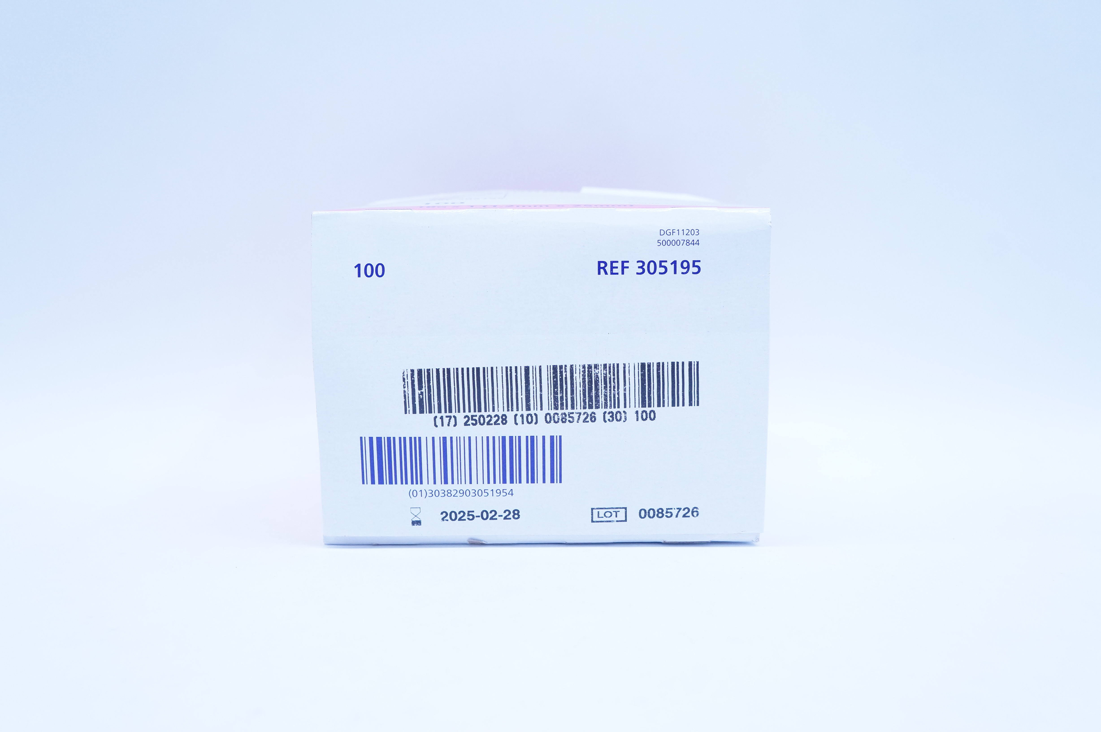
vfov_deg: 36.8
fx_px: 1100
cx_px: 550
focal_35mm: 36
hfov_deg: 53.2
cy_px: 366
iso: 800
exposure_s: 1/125
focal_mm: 24
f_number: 5.6
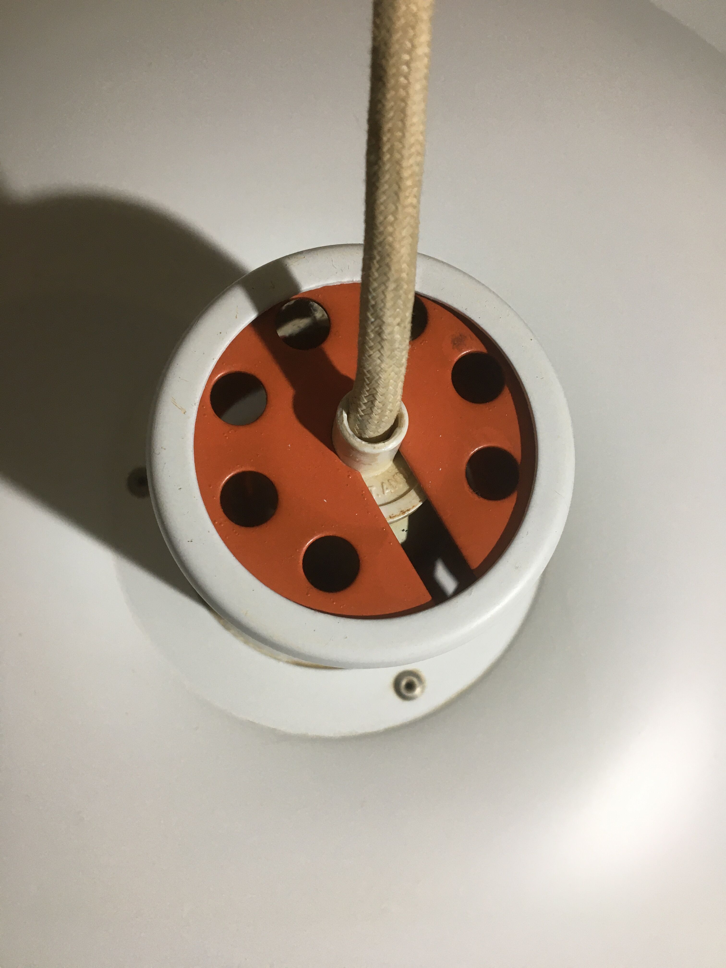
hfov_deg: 48.2
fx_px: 811
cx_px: 363
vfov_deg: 61.7
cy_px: 484
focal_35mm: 29
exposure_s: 1/33
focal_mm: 4.15
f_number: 2.2
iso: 40
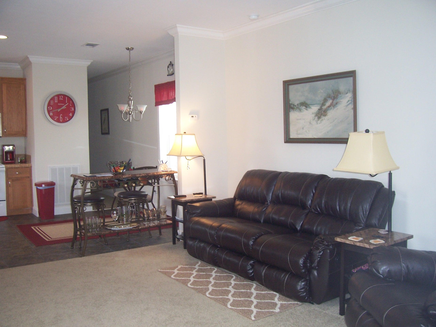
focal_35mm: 34
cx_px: 218
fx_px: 428
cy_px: 164
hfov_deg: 54.0
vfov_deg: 41.8
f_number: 2.7
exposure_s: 1/60
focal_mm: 5.6
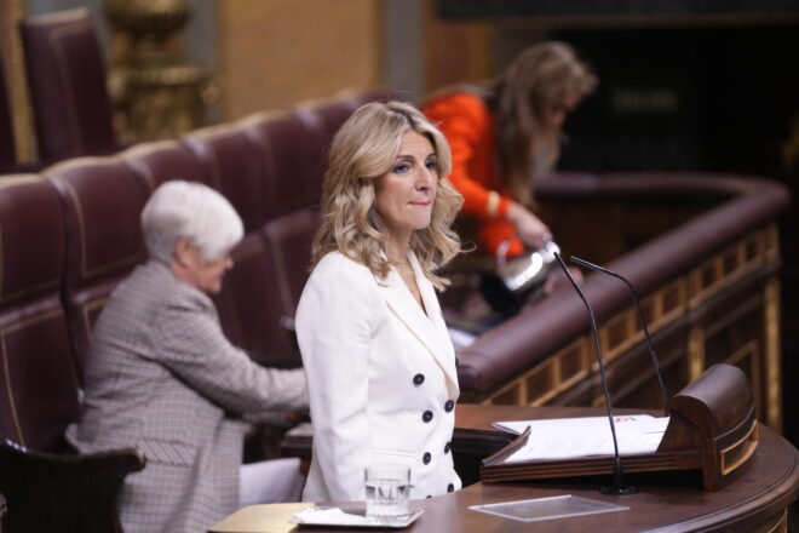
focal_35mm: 200
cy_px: 266
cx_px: 400
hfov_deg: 10.3
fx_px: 4439
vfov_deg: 6.9
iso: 2500
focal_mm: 200
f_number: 2.8
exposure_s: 1/250
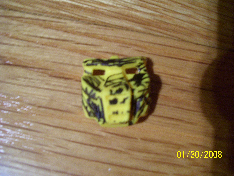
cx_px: 117
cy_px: 88
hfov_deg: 50.1
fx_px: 250
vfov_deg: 38.7
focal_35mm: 37
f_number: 2.7
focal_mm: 6
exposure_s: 1/10
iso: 160
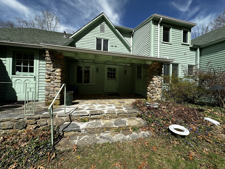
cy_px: 84
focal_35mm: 14
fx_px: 91
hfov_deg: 102.1
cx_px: 112
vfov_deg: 85.7
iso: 50
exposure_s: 1/1182
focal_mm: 2.22
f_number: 2.2
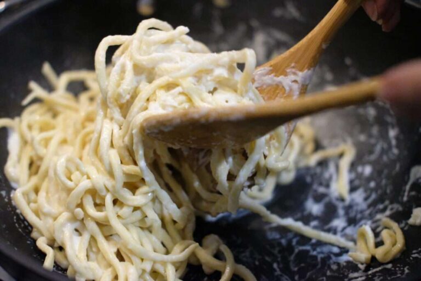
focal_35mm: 53
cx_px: 210
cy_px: 140
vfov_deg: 25.5
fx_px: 620
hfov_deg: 37.5
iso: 10000
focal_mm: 35
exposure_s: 1/1000
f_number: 2
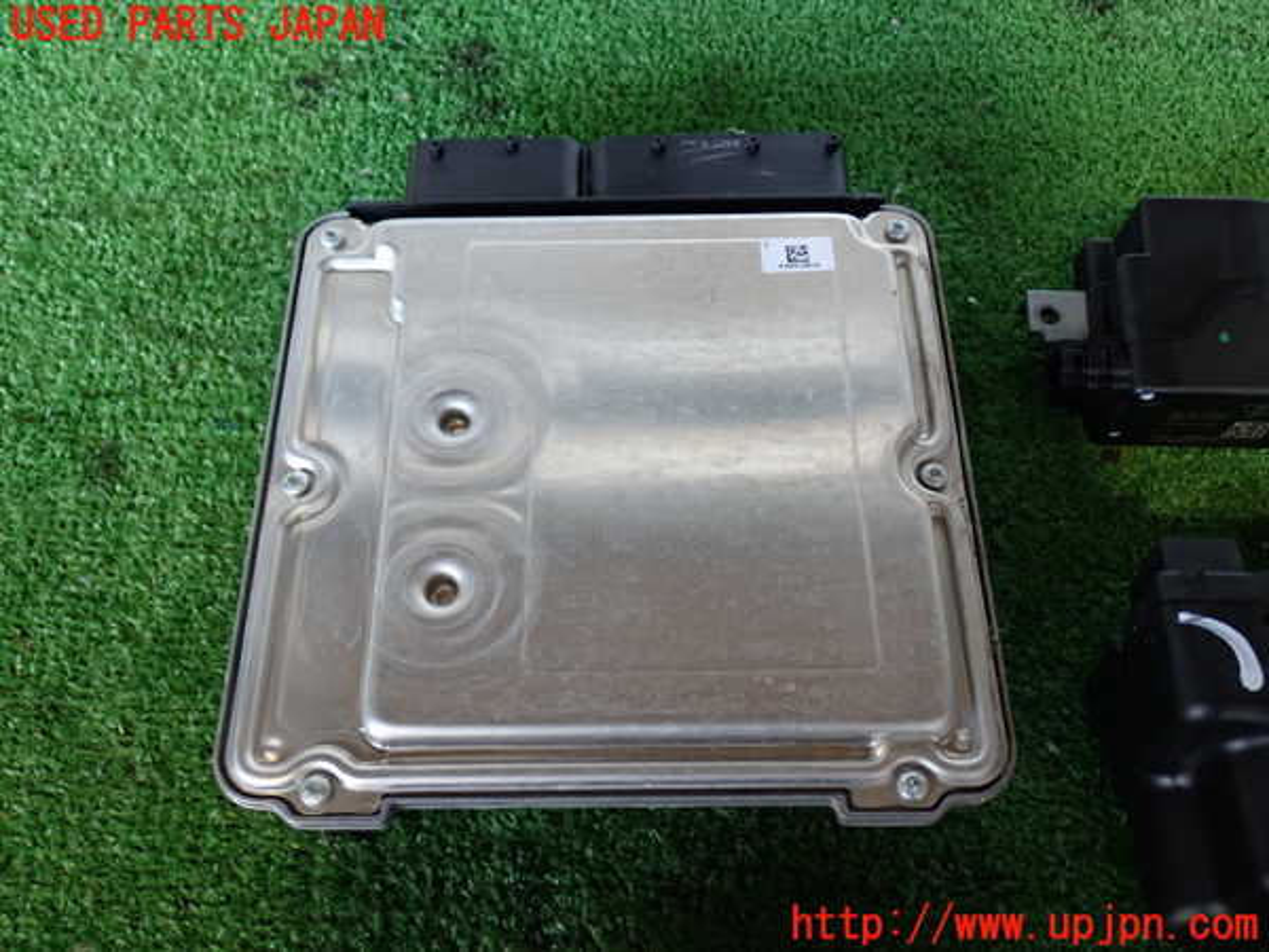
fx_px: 1320
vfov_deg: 39.7
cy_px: 476
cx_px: 634
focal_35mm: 36
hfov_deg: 51.4
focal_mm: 6.37
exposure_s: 1/40
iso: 250
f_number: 2.5
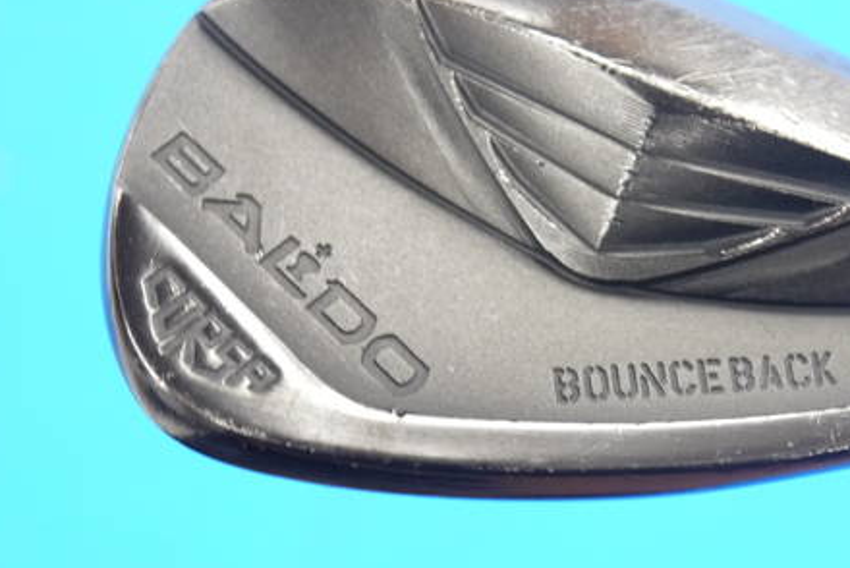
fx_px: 3000
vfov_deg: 10.8
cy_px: 269
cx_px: 593
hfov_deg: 16.1
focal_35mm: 127
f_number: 5.6
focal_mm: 42
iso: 800
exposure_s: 1/50
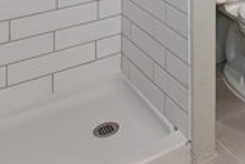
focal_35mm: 60
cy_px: -157
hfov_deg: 29.8
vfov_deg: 17.1
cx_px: 273
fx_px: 409
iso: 400
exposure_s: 1/30
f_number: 8
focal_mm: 10
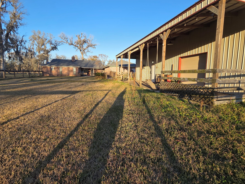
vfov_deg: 81.6
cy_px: 85
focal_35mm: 15
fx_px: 106
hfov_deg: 98.2
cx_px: 125
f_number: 2.2
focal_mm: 2.2
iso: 50
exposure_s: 1/662
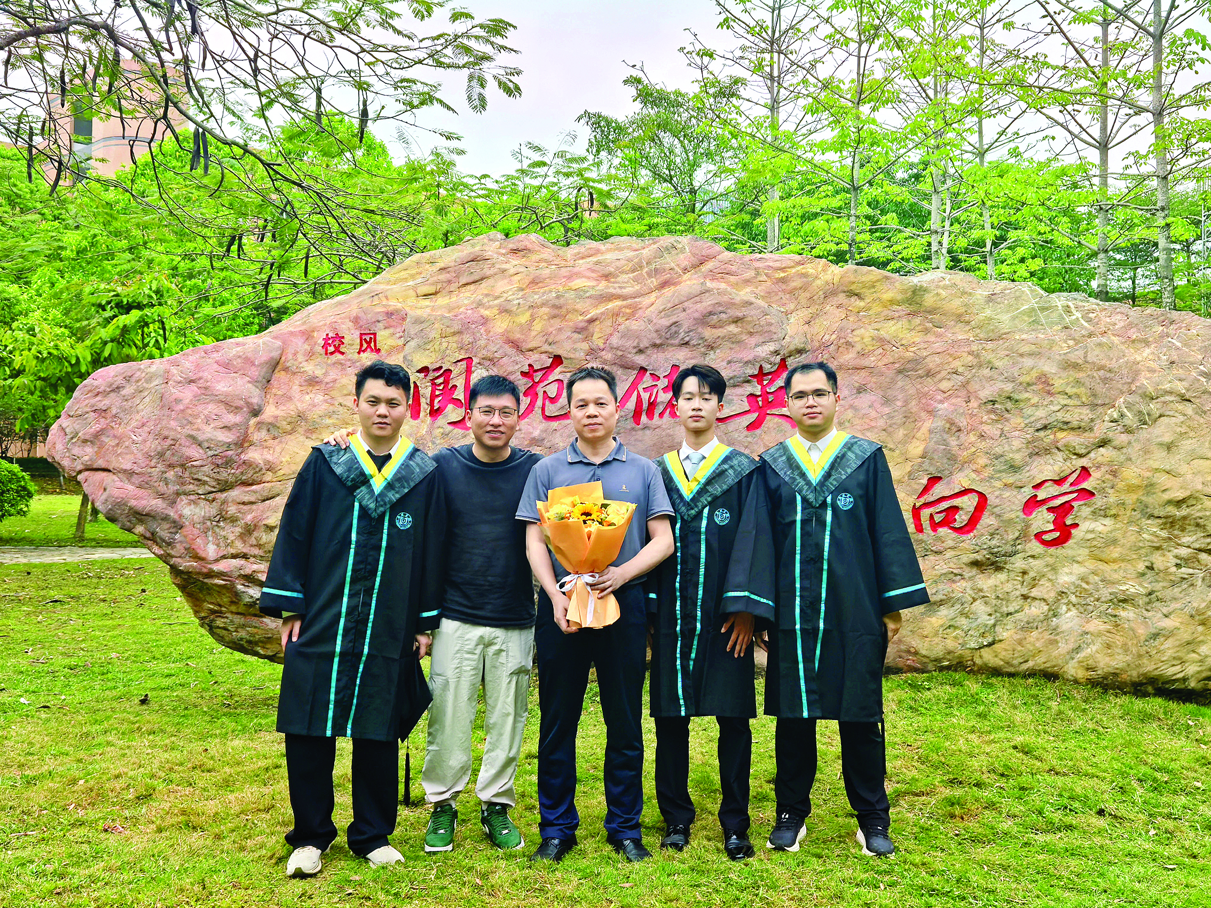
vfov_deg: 39.7
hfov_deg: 51.4
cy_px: 454
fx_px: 1259
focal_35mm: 36
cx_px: 606
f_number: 1.8
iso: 50
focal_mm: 5.35
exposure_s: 1/530
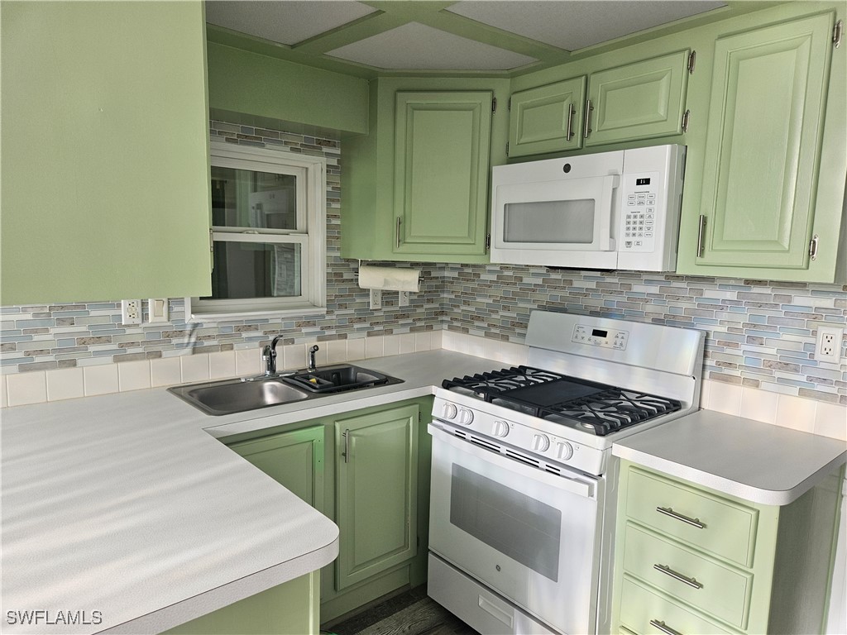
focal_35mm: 23
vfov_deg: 58.9
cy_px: 318
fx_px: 563
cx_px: 424
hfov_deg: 73.9
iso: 80
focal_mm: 5.4
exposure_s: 1/207
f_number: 1.8
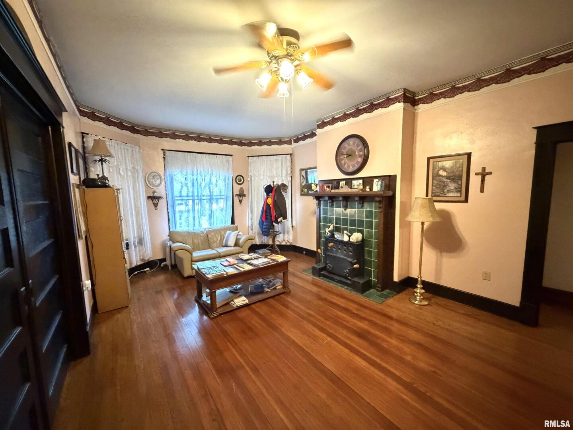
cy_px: 215
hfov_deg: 102.1
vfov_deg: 85.7
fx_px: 232
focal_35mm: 14
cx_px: 286
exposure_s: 1/30
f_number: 2.2
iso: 1600
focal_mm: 2.22
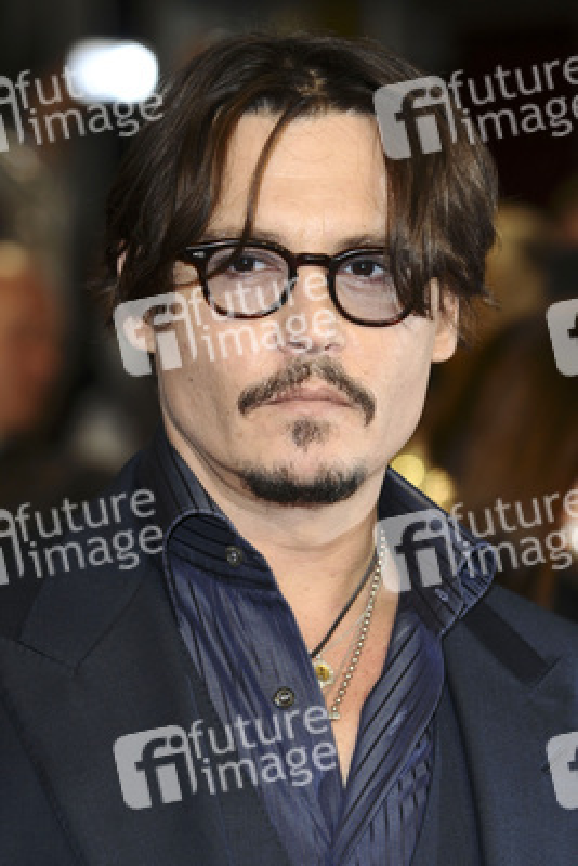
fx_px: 4331
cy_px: 433
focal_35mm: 180
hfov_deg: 7.6
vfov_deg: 11.4
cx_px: 289
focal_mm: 120
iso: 320
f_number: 4.5
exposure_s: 1/200
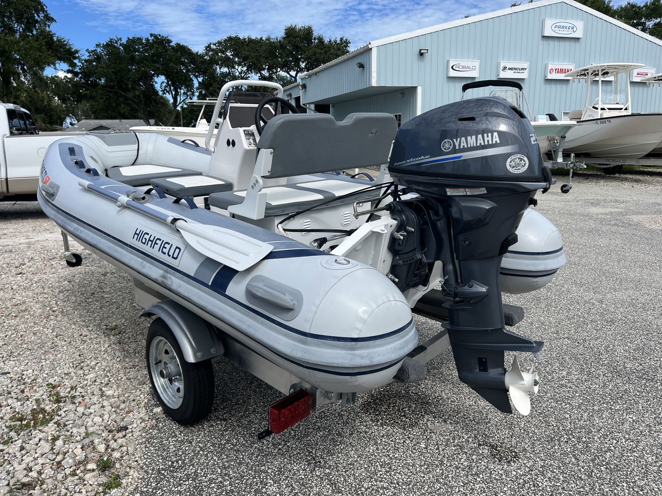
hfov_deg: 67.3
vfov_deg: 53.1
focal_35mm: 26
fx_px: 497
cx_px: 331
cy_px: 248
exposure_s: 1/4310
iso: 50
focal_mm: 5.1
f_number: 1.6
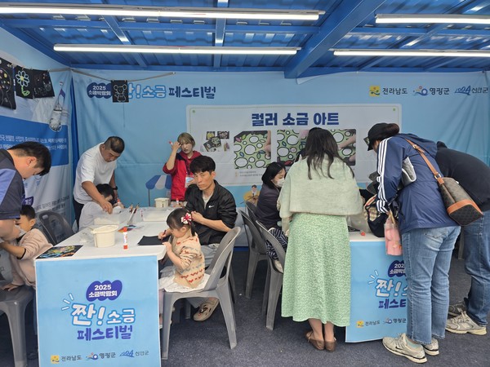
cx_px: 245
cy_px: 184
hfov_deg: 73.9
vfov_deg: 58.9
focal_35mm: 23
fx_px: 326
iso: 25
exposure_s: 1/120
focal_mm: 6.3
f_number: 1.7
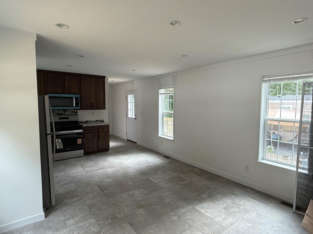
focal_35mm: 20
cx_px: 182
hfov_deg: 81.1
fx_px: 181
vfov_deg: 65.9
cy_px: 114
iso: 100
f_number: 2.2
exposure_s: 1/99
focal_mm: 2.22
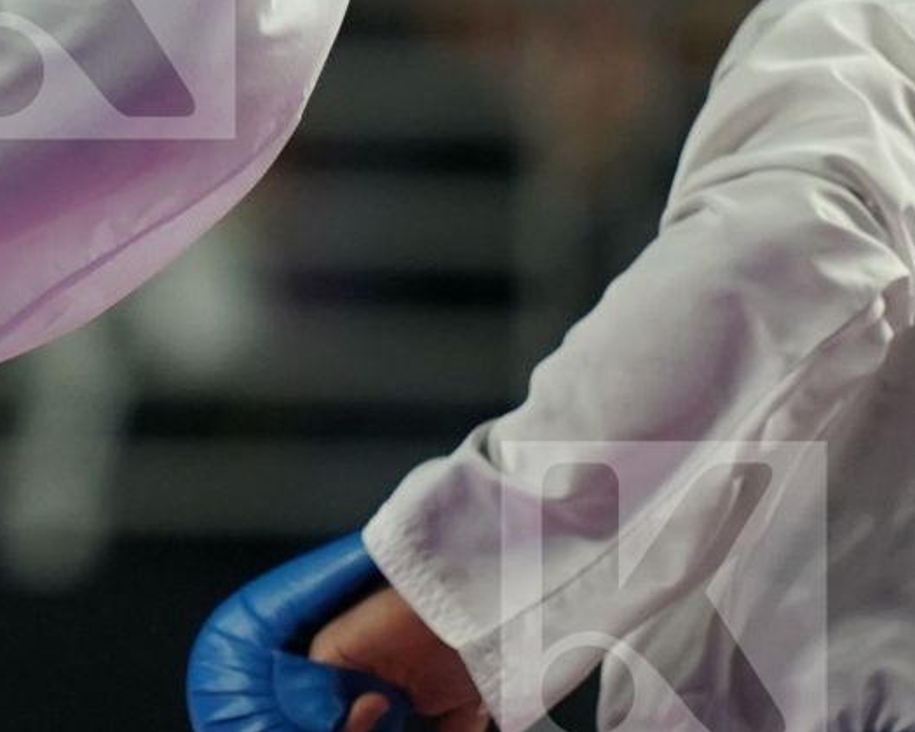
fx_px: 52238
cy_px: -19
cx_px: -518
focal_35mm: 1929
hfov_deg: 1.0
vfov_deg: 0.8
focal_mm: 400
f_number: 2.8
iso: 1600
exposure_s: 1/1000
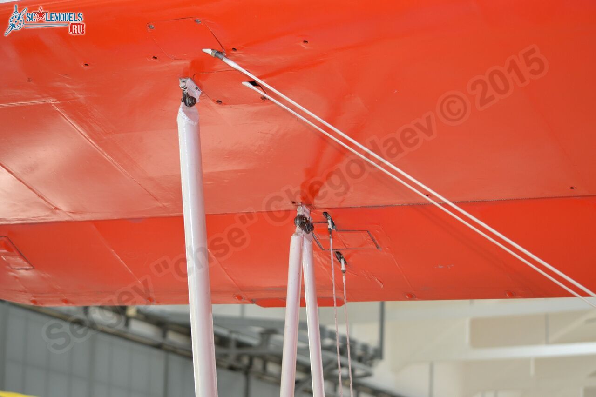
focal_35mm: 82
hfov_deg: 24.6
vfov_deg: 16.5
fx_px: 1366
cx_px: 298
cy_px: 198
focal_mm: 55
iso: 400
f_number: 4.5
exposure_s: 1/60
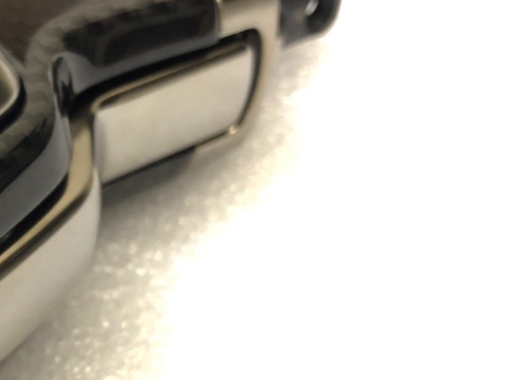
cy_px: 240
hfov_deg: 28.8
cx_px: 0
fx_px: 923
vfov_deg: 23.2
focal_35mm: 63
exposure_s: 1/6
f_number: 1.8
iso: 100
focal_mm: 4
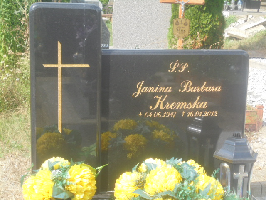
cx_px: 133
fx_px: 492
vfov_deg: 22.9
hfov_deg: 30.3
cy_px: 100
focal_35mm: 64
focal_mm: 11.5
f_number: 5.6
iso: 100
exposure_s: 1/200
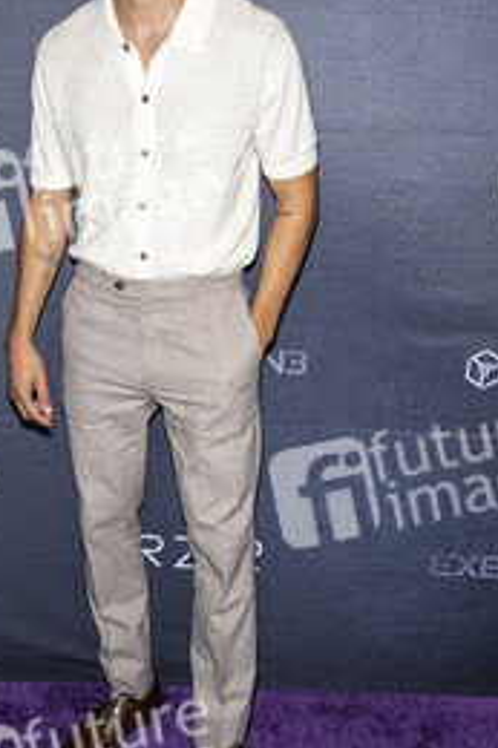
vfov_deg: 45.4
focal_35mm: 43
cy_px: 337
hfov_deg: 30.8
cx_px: 155
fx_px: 893
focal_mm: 28
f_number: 5.6
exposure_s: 1/200
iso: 800
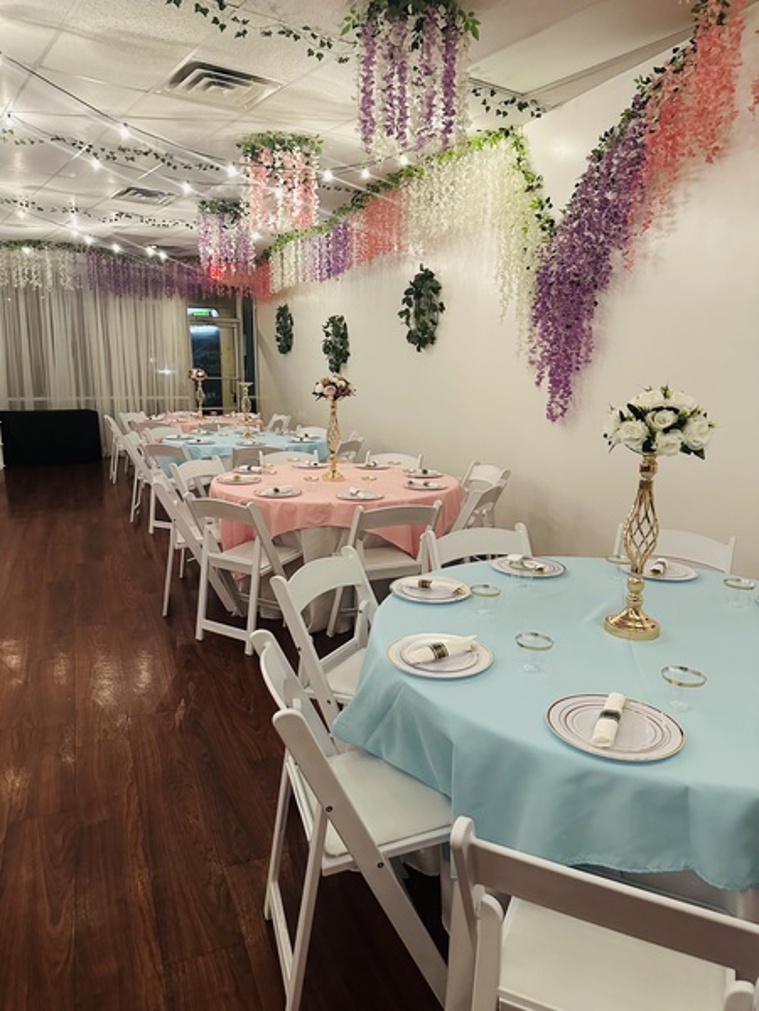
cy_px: 506
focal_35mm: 24
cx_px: 380
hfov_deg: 56.8
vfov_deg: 71.6
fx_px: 702
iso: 800
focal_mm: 6.86
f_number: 1.78
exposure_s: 1/40
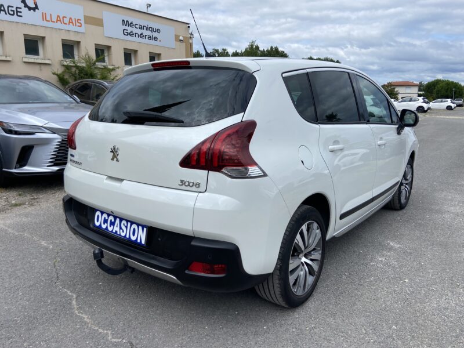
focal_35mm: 26
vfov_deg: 53.1
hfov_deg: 67.3
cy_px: 174
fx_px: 349
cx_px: 232
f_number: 1.8
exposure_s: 1/2625
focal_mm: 4.25
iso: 32
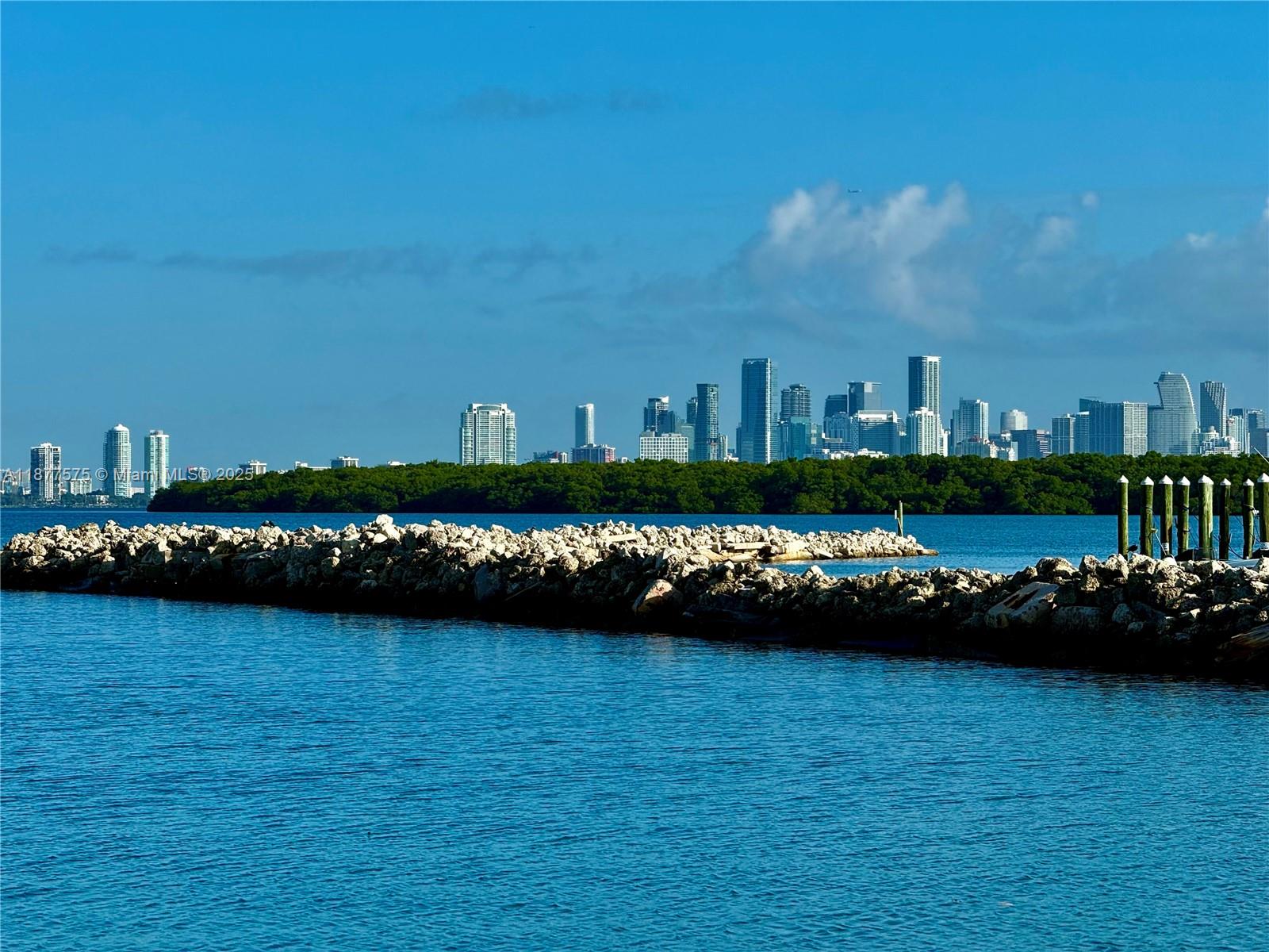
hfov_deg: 16.4
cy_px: 476
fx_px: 4399
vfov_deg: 12.3
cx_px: 634
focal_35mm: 120
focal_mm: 15.66
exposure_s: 1/1546
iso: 50
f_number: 2.8
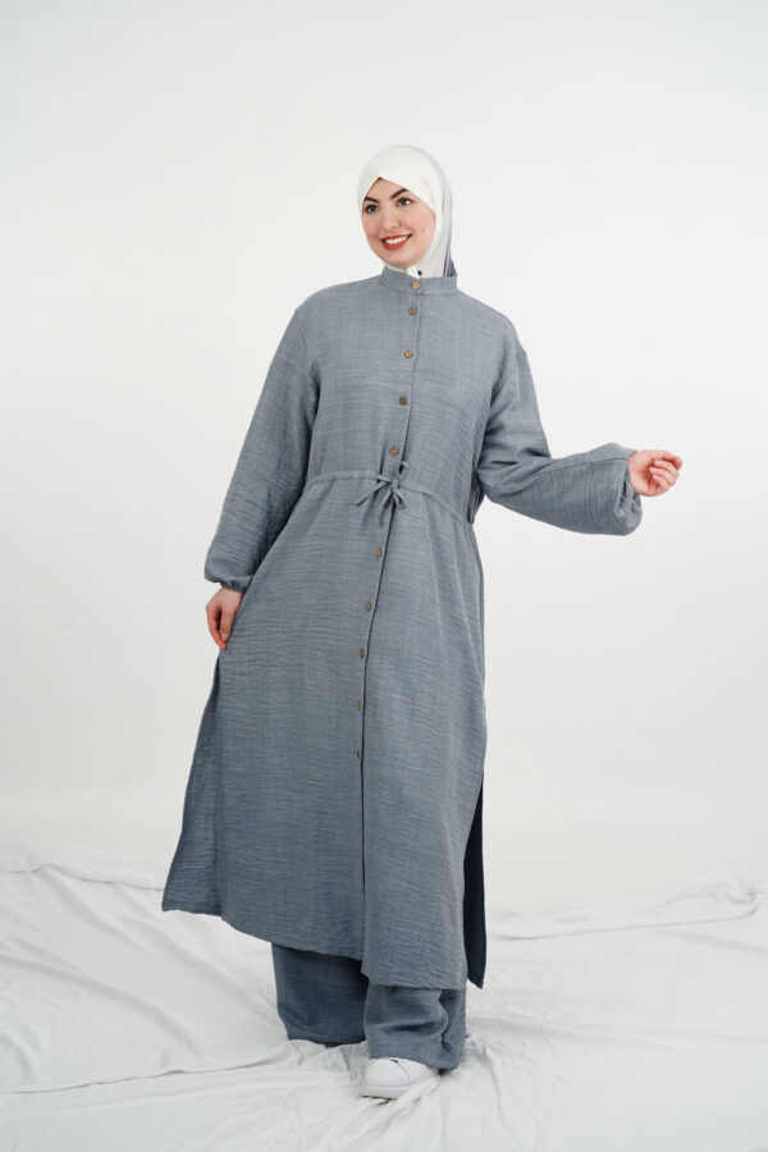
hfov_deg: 21.9
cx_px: 384
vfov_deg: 32.4
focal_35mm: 62
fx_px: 1984
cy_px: 576
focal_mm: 62
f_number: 6.3
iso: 400
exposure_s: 1/100
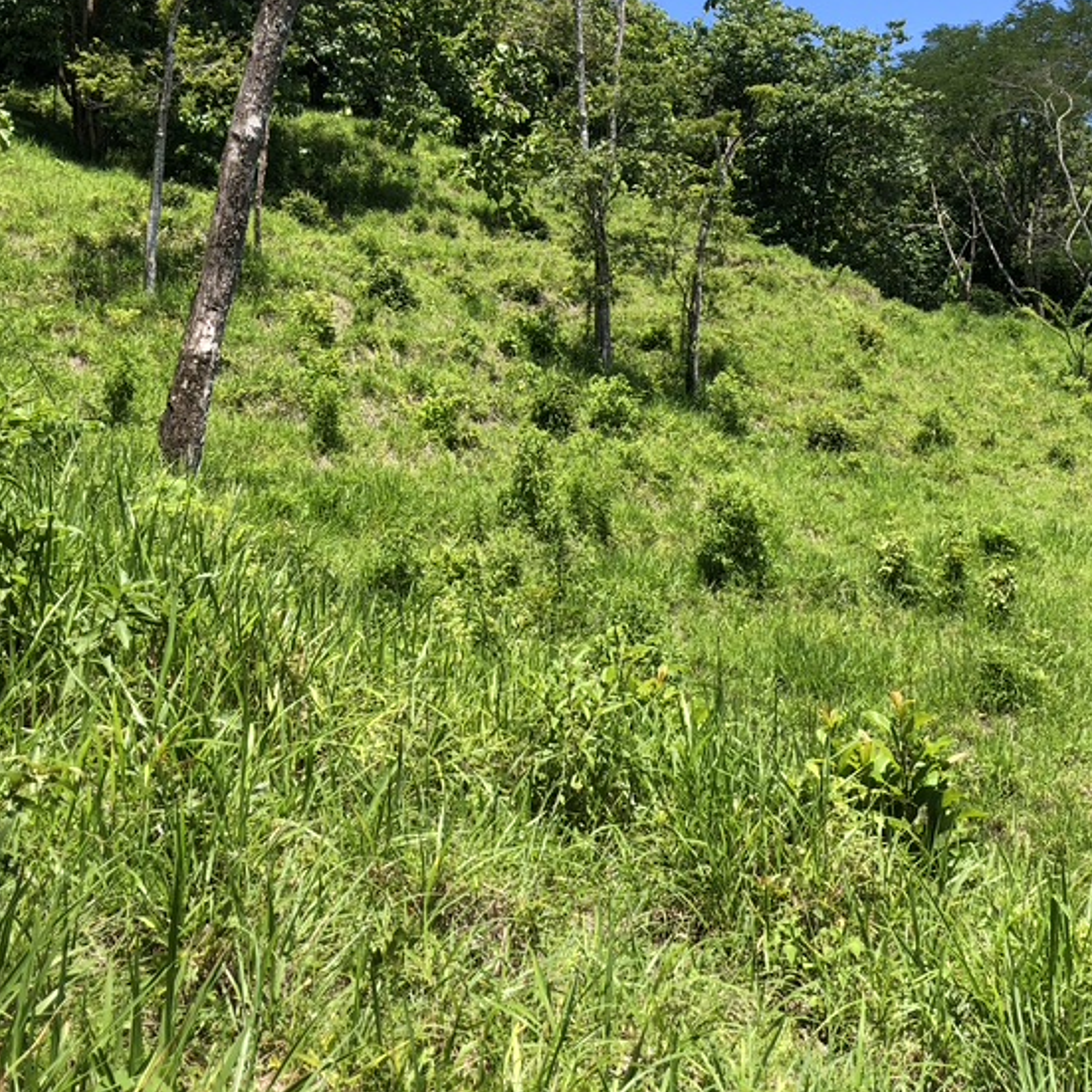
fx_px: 1642
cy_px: 382
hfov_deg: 36.8
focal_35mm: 46
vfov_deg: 36.5
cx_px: 591
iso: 20
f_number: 1.8
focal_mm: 4
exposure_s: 1/1066
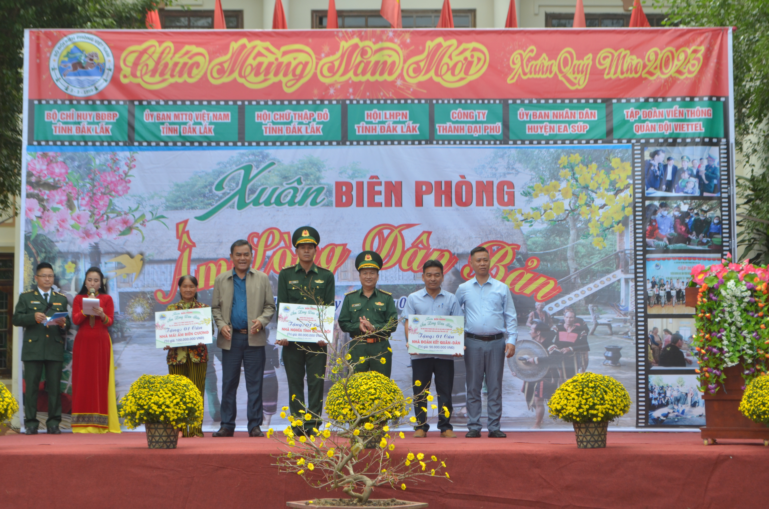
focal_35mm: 75
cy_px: 254
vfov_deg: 18.1
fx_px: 1599
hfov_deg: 27.0
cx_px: 384
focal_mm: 50
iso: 250
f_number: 8
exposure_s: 1/250
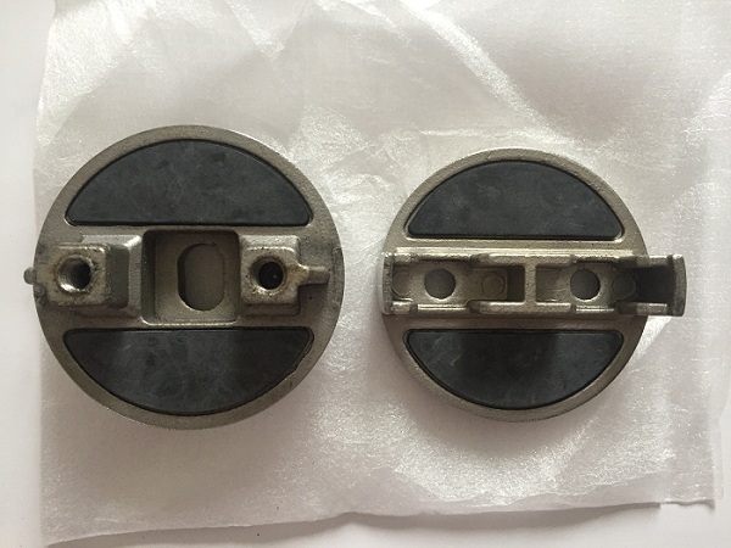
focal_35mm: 29
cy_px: 274
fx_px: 612
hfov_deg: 61.7
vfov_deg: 48.2
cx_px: 366
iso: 200
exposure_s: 1/33
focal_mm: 4.15
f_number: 2.2
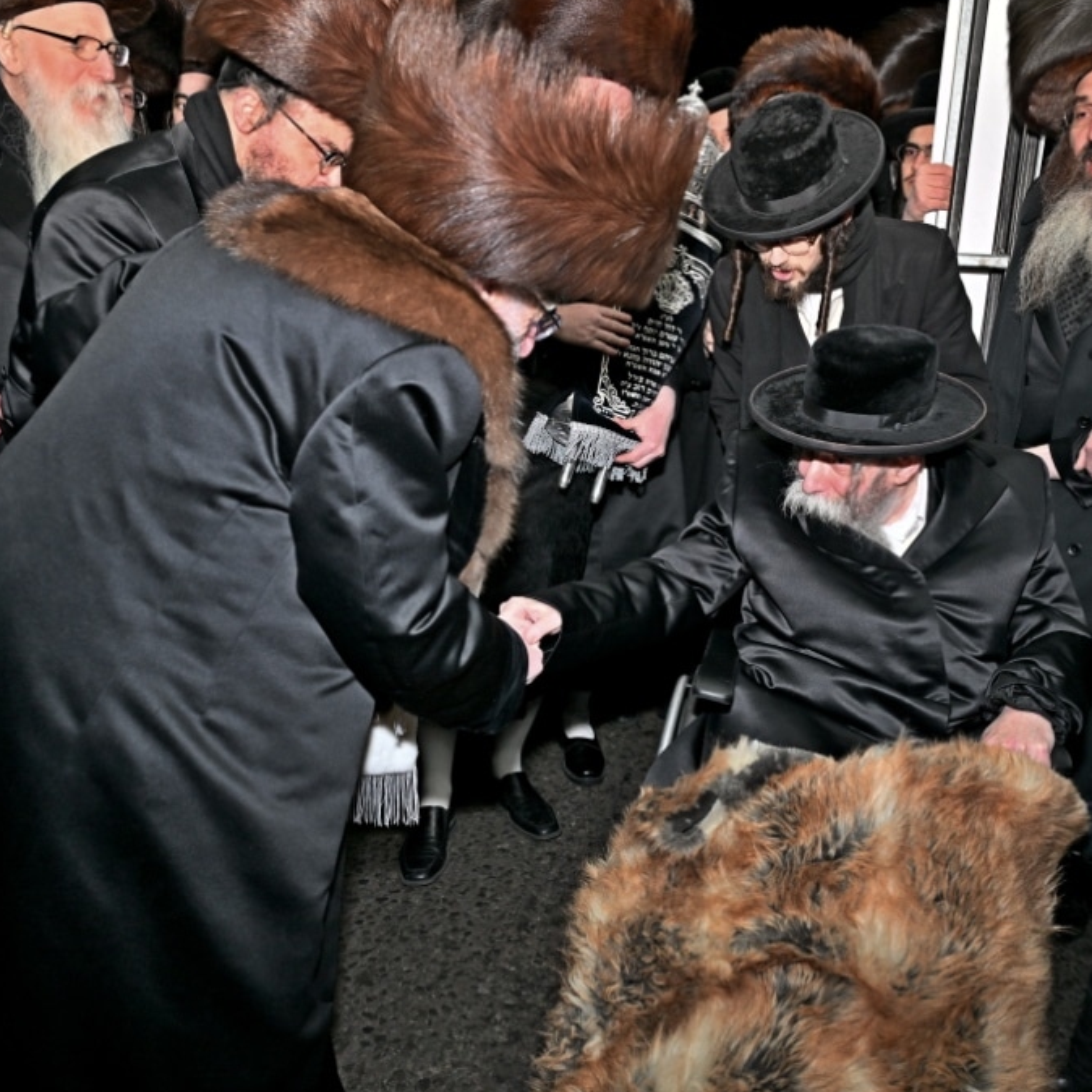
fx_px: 1106
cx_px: 587
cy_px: 542
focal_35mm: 31
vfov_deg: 52.5
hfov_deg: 52.5
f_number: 4
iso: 400
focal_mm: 24
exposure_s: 1/200
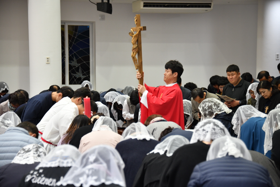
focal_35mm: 100
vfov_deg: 13.7
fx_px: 778
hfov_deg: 20.4
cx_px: 140
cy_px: 94
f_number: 5.6
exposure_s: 1/100
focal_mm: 100
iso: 1250
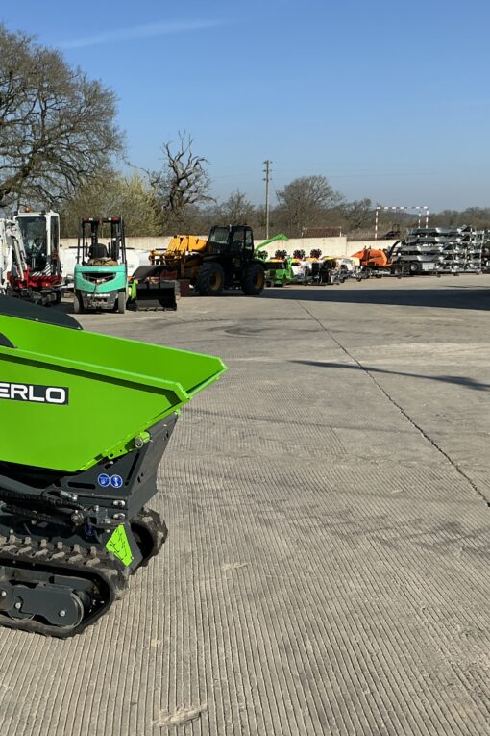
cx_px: 77
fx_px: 796
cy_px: 368
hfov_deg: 32.9
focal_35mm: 39
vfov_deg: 49.6
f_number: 1.8
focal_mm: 3
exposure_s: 1/1984
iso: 25
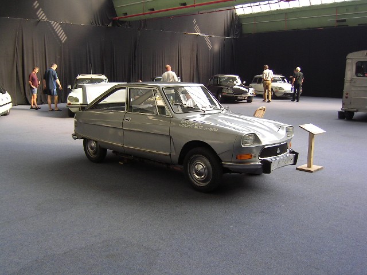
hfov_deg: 51.4
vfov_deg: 39.7
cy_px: 138
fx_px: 382
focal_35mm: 36
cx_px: 184
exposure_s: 1/51.5
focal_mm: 5.6
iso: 54
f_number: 2.8
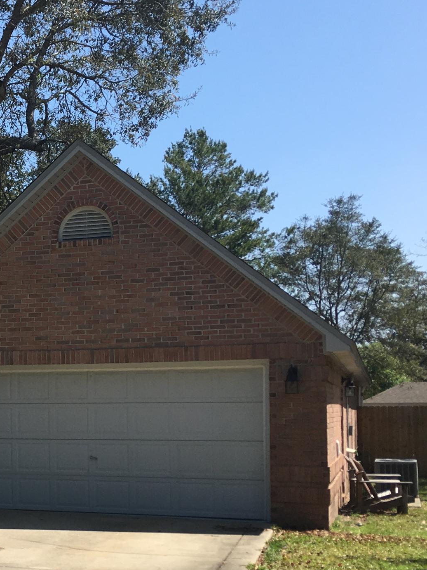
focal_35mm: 63
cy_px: 378
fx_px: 1036
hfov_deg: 21.4
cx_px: -106
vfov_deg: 30.5
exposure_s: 1/1374
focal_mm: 4.15
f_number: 2.2
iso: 25
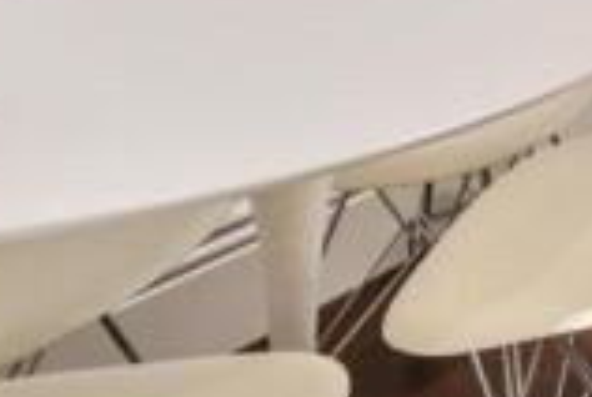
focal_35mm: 62
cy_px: -376
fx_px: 1021
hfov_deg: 20.5
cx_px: 1111
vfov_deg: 16.9
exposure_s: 1
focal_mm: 15
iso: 100
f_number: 10
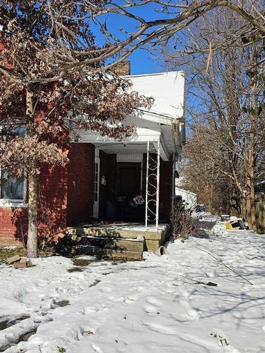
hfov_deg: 36.7
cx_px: 61
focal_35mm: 38
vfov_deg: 48.9
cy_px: 189
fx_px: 387
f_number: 1.7
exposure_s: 1/1328
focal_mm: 6.3
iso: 10
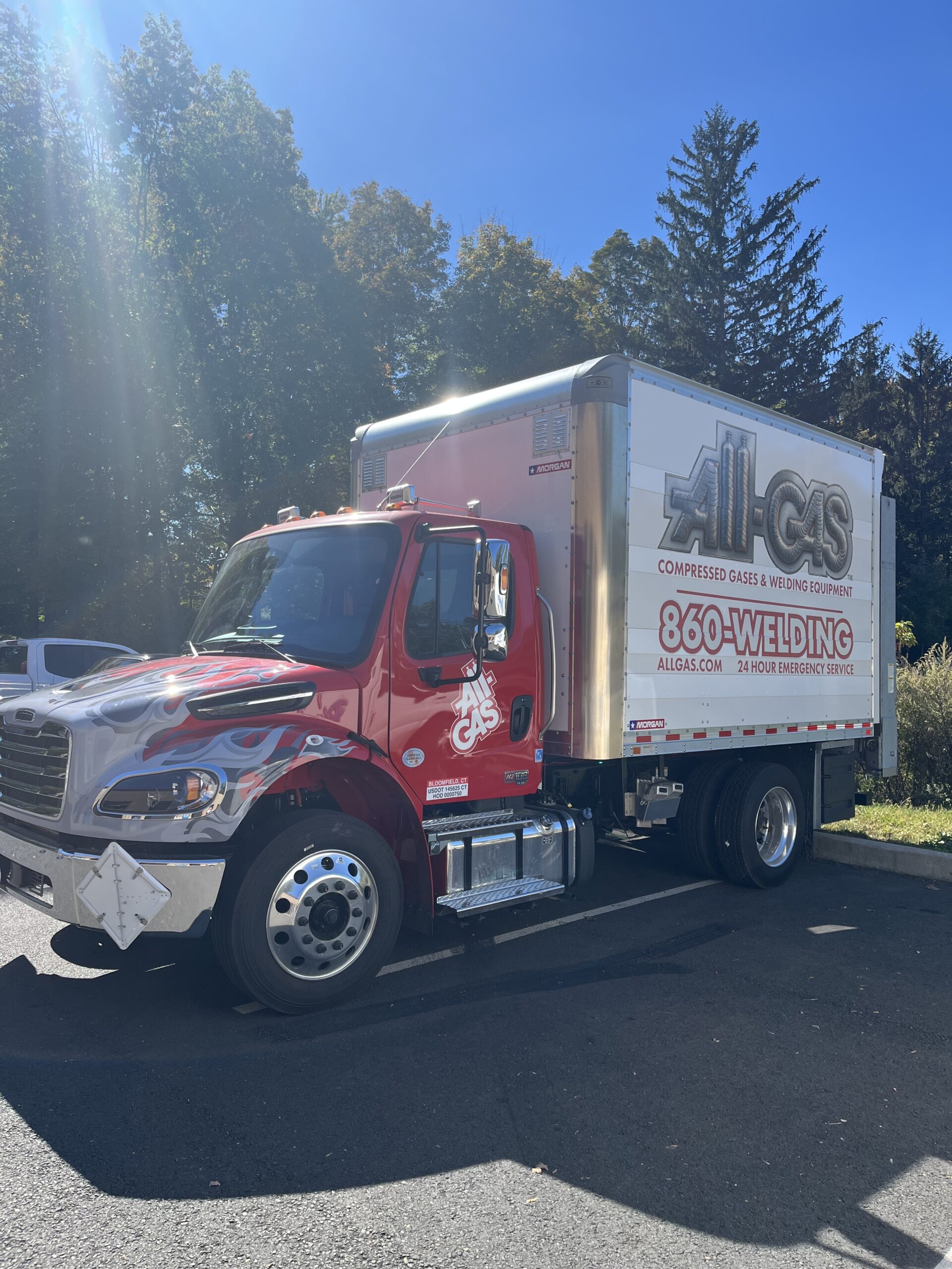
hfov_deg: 53.1
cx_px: 476
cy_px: 634
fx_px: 953
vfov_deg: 67.3
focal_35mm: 26
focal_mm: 5.1
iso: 50
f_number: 1.6
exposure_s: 1/2463
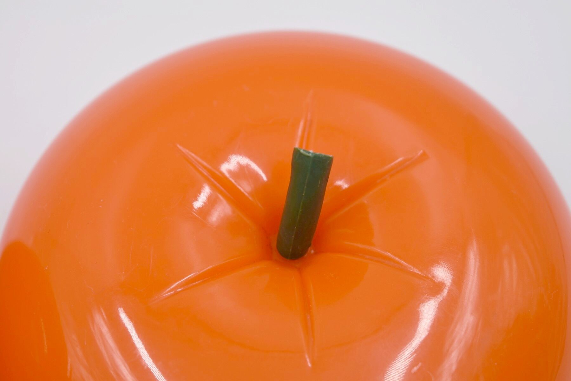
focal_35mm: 68
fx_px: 1071
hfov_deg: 29.9
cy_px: 190
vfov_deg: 20.2
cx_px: 286
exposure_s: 1/200
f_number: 5.6
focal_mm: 45
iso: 100
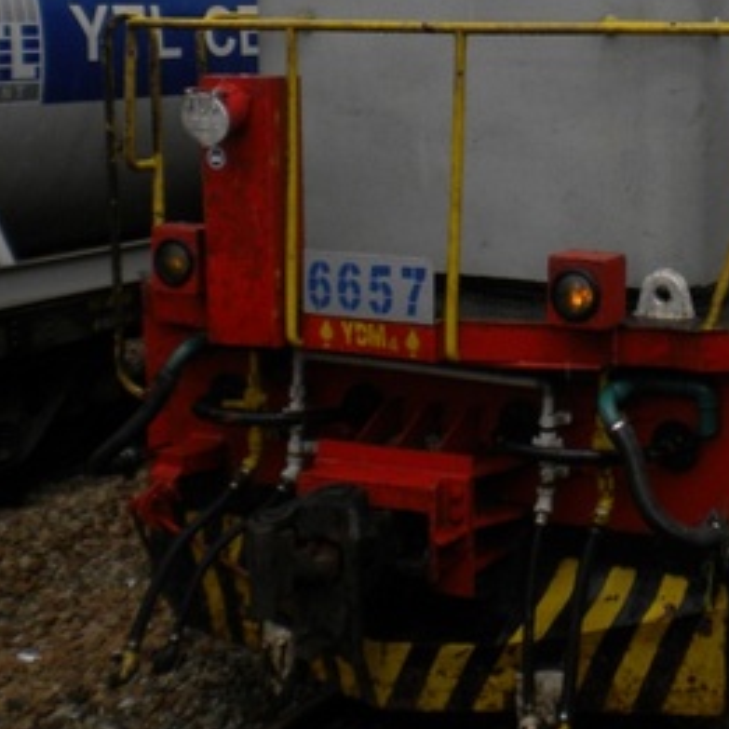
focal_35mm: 76
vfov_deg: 22.7
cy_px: 251
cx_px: 665
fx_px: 1811
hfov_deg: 22.2
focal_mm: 6.3
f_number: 4.6
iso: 100
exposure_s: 1/846
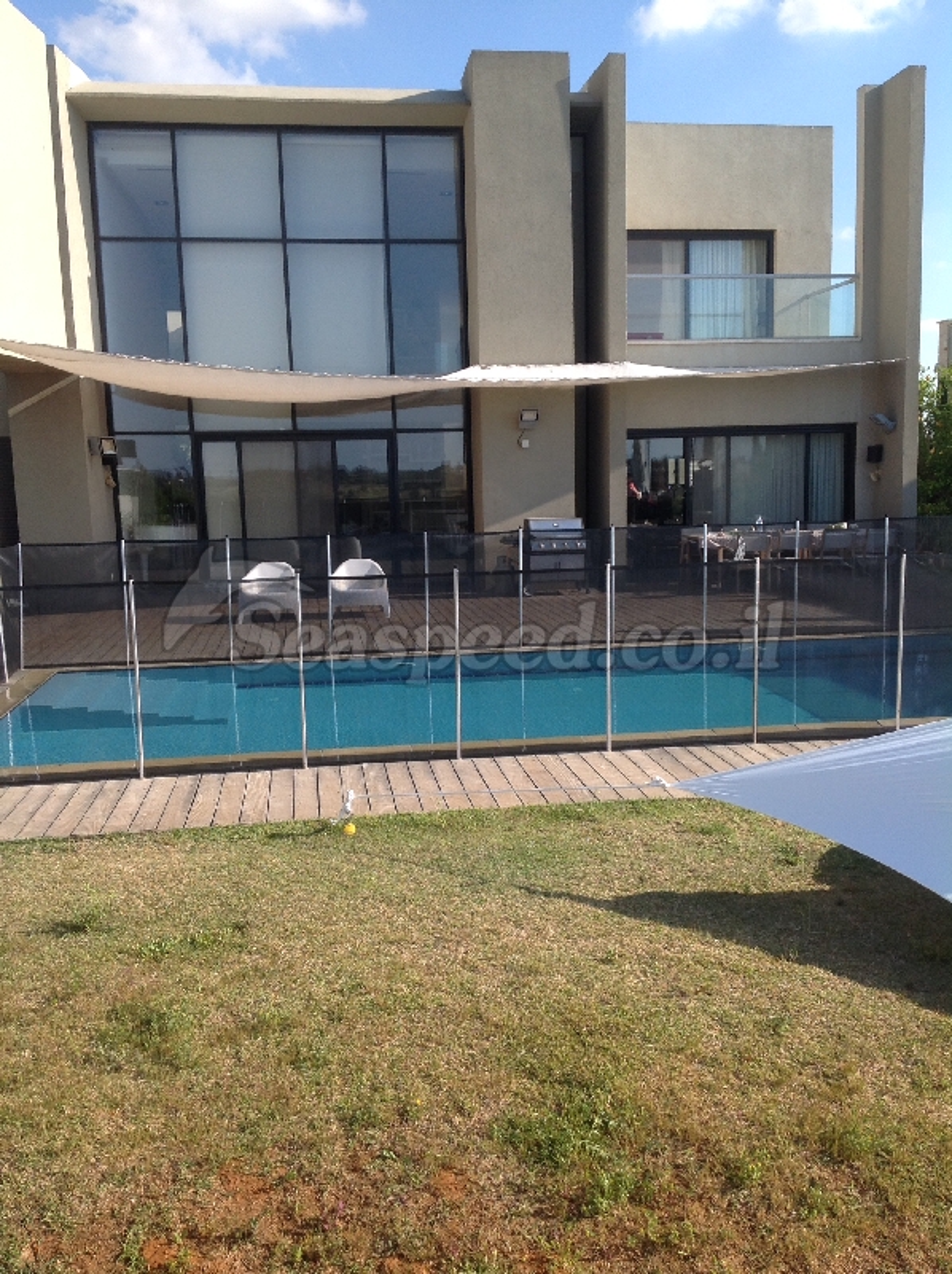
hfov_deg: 40.6
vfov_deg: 52.7
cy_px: 637
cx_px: 476
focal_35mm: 35
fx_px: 1286
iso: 50
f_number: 2.4
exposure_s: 1/1008
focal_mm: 4.28
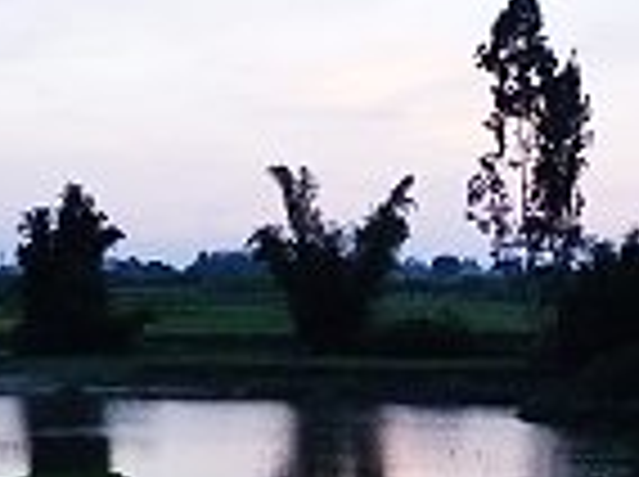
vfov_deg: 12.9
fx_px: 1953
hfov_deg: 18.6
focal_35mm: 106
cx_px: 270
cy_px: 783
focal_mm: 4.4
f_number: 2.8
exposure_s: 1/30
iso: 320
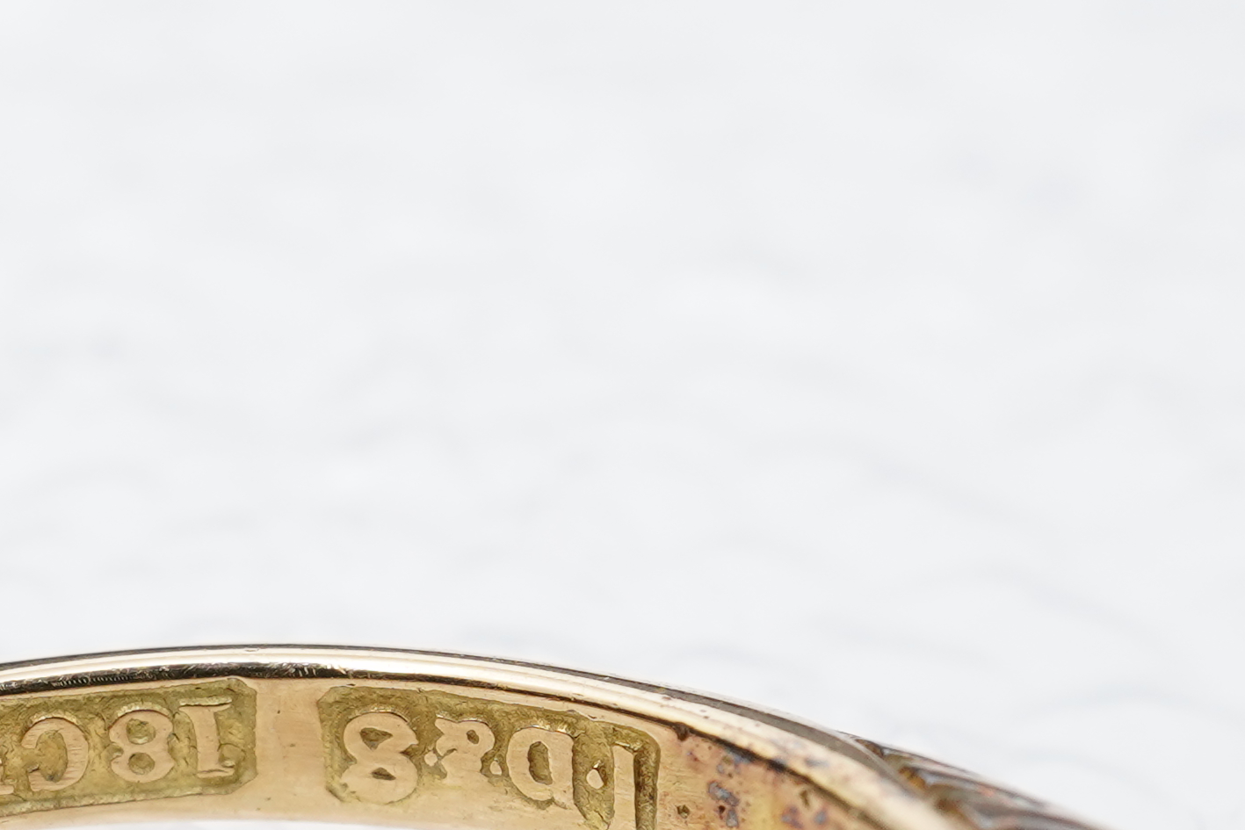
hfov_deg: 16.3
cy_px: 814
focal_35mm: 125
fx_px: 4323
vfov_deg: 10.9
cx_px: 384
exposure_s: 1/125
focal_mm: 30
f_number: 20
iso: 640
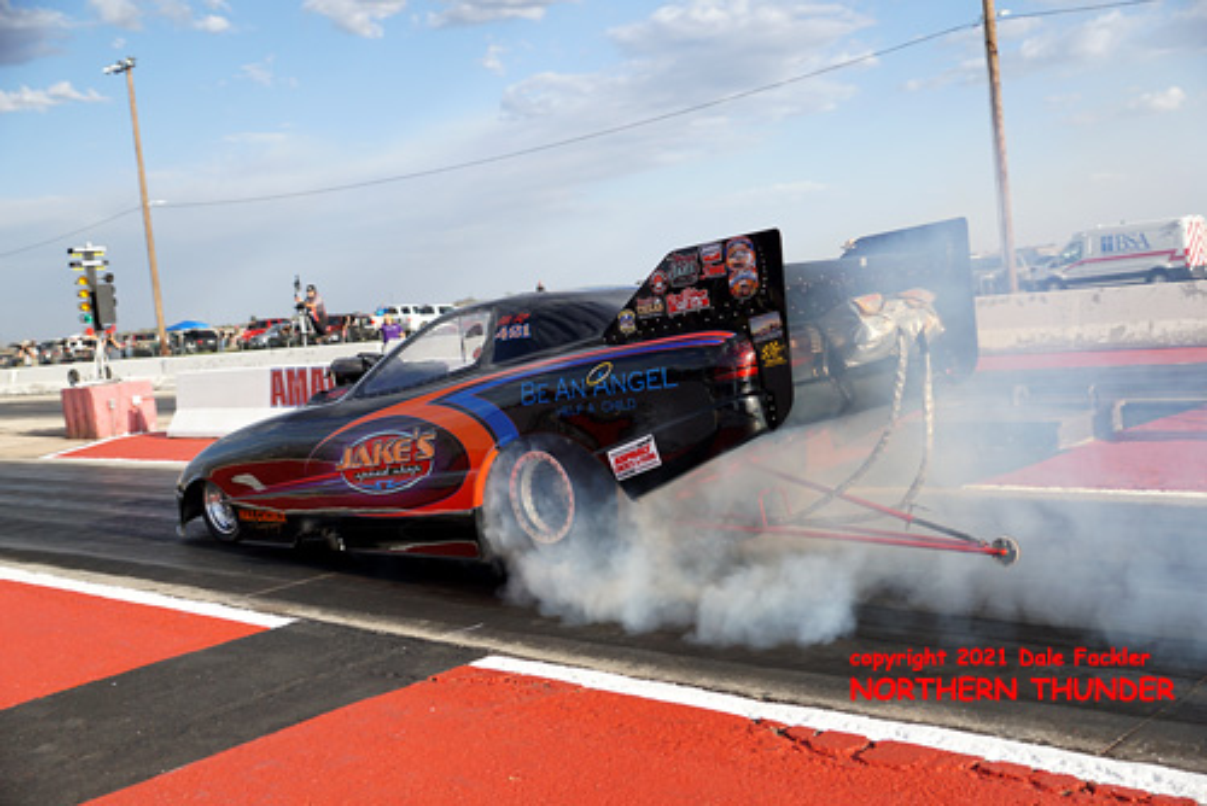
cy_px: 403
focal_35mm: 39
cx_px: 604
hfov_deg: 49.5
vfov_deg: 34.3
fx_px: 1308
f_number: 2.8
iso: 200
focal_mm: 26
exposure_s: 1/1600
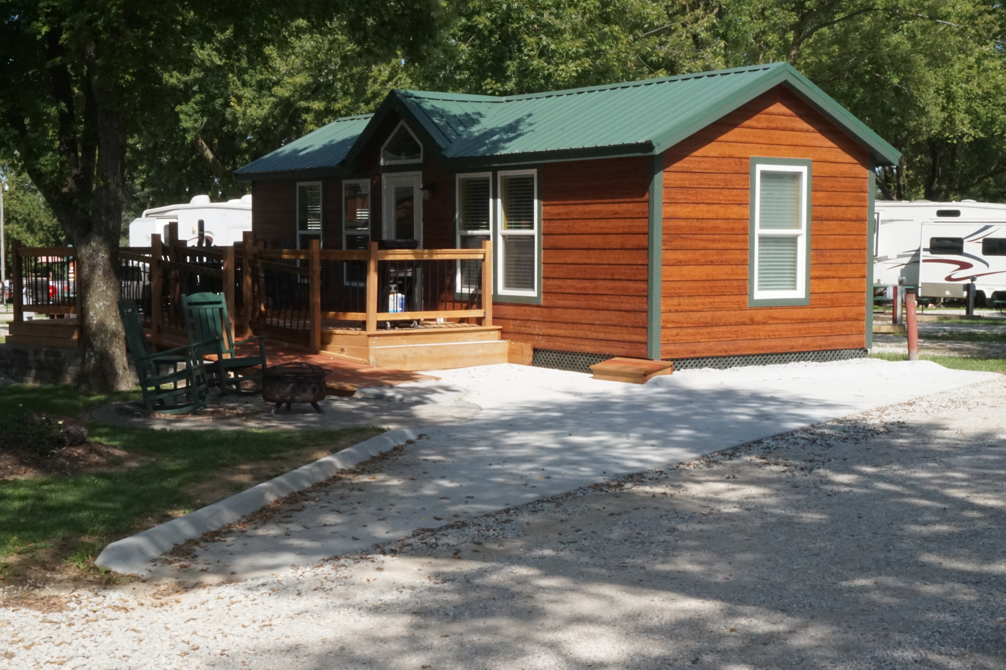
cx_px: 503
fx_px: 1466
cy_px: 335
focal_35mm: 52
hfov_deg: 37.9
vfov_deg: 25.7
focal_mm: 35
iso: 1600
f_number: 32
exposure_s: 1/160
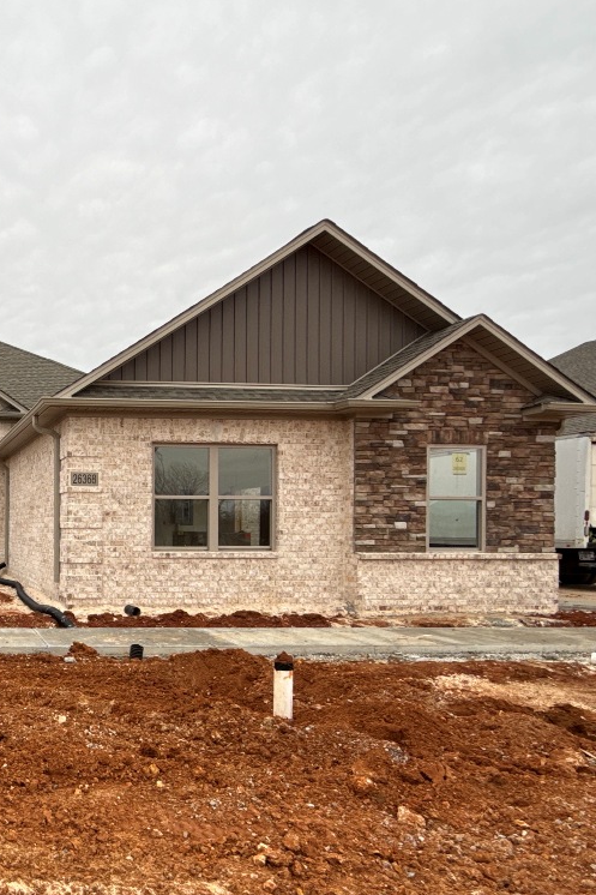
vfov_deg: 84.0
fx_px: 497
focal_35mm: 20
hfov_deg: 51.5
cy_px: 438
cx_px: 20
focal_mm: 2.22
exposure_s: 1/156
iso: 50
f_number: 2.2
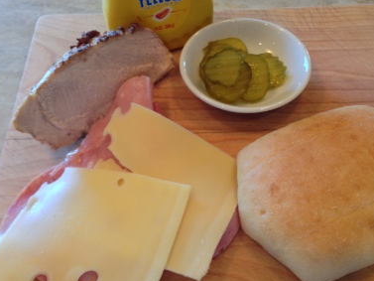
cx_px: 214
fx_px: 454
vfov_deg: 34.3
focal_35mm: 42
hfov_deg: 44.7
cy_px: 122
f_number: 2.4
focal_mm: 4.12
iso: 50
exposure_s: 1/20
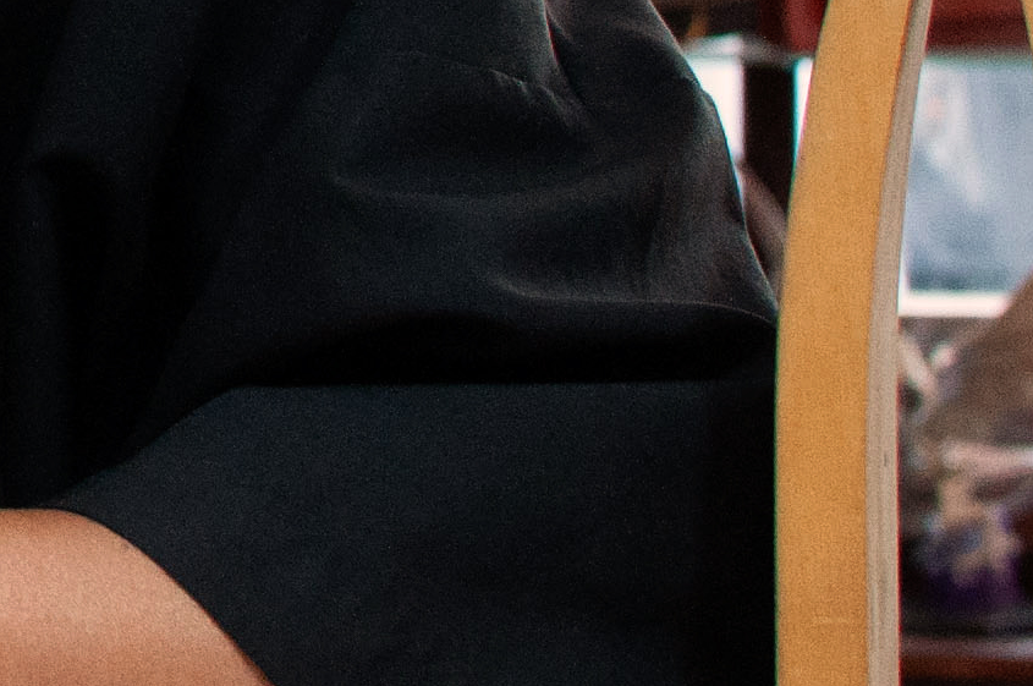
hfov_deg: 7.2
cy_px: -591
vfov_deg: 5.1
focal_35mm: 267
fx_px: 7638
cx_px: -1517
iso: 1600
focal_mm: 35
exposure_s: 1/100
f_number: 5.6
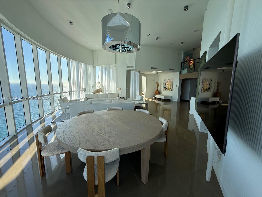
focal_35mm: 14
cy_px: 98
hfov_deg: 102.1
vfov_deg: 85.7
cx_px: 131
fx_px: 106
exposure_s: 1/549
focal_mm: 2.22
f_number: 2.2
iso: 64
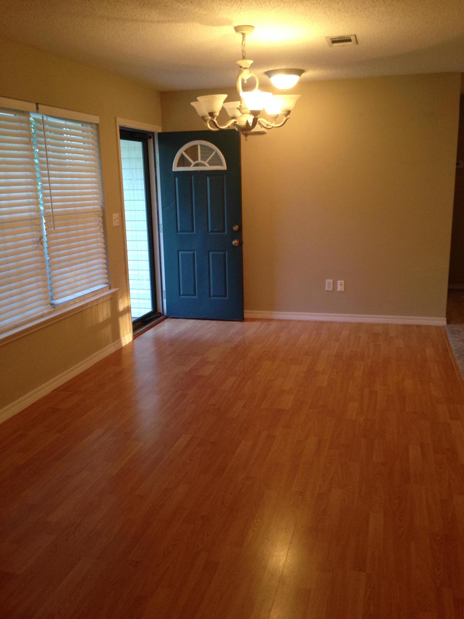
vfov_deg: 55.4
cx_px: 232
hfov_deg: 42.9
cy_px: 310
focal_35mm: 33
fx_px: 590
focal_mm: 4.12
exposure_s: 1/20
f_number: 2.4
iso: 125
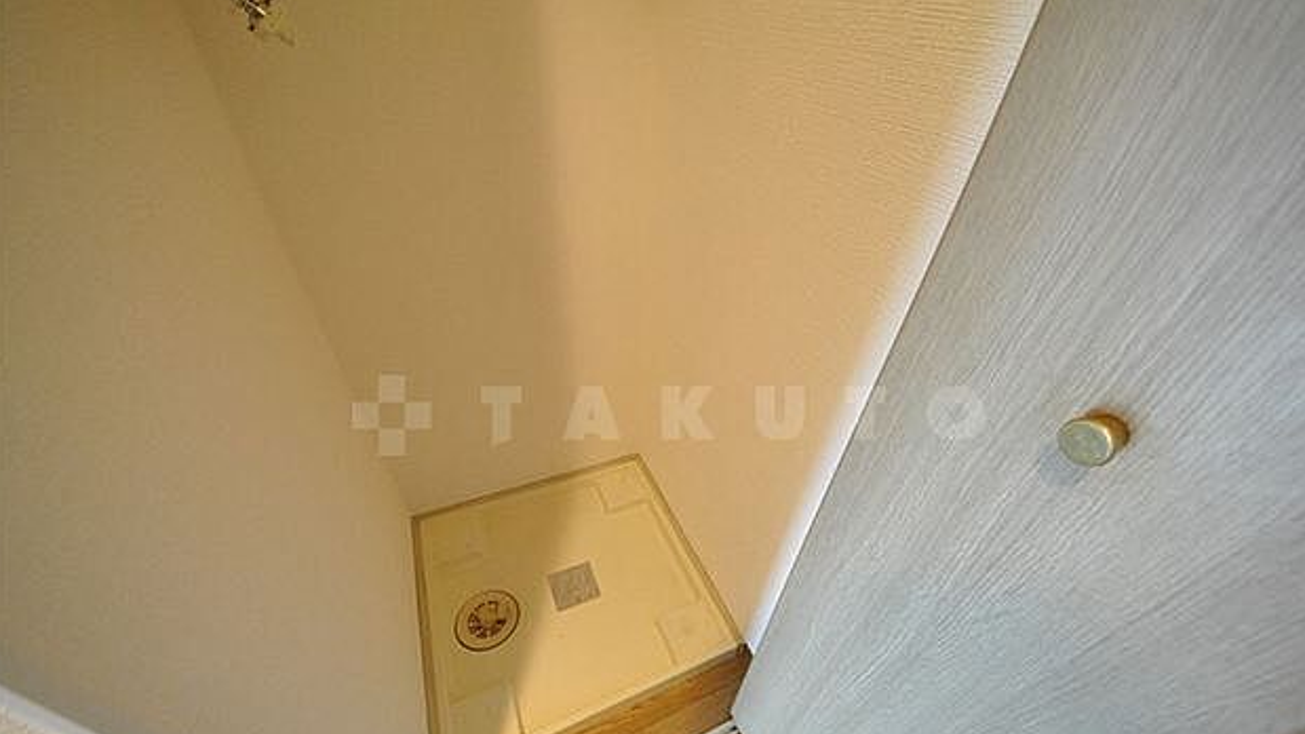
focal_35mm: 13
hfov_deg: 110.8
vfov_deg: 78.0
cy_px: 416
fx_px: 450
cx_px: 668
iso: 1250
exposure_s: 1/30
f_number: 4.5
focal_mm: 8
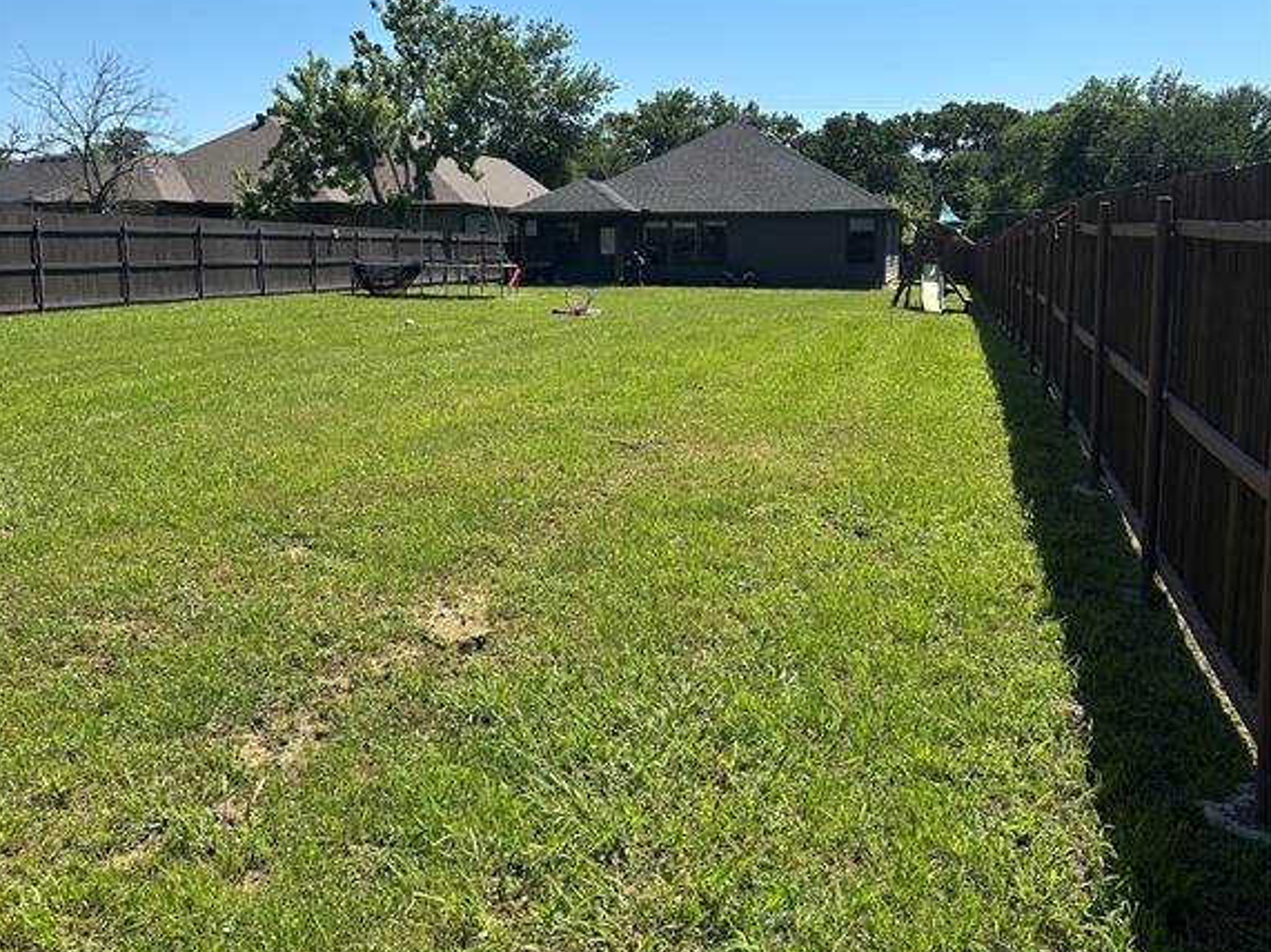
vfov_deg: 40.4
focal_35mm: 35
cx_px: 634
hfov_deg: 52.6
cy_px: 360
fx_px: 1285
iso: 50
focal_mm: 5.7
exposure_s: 1/3831
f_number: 1.5
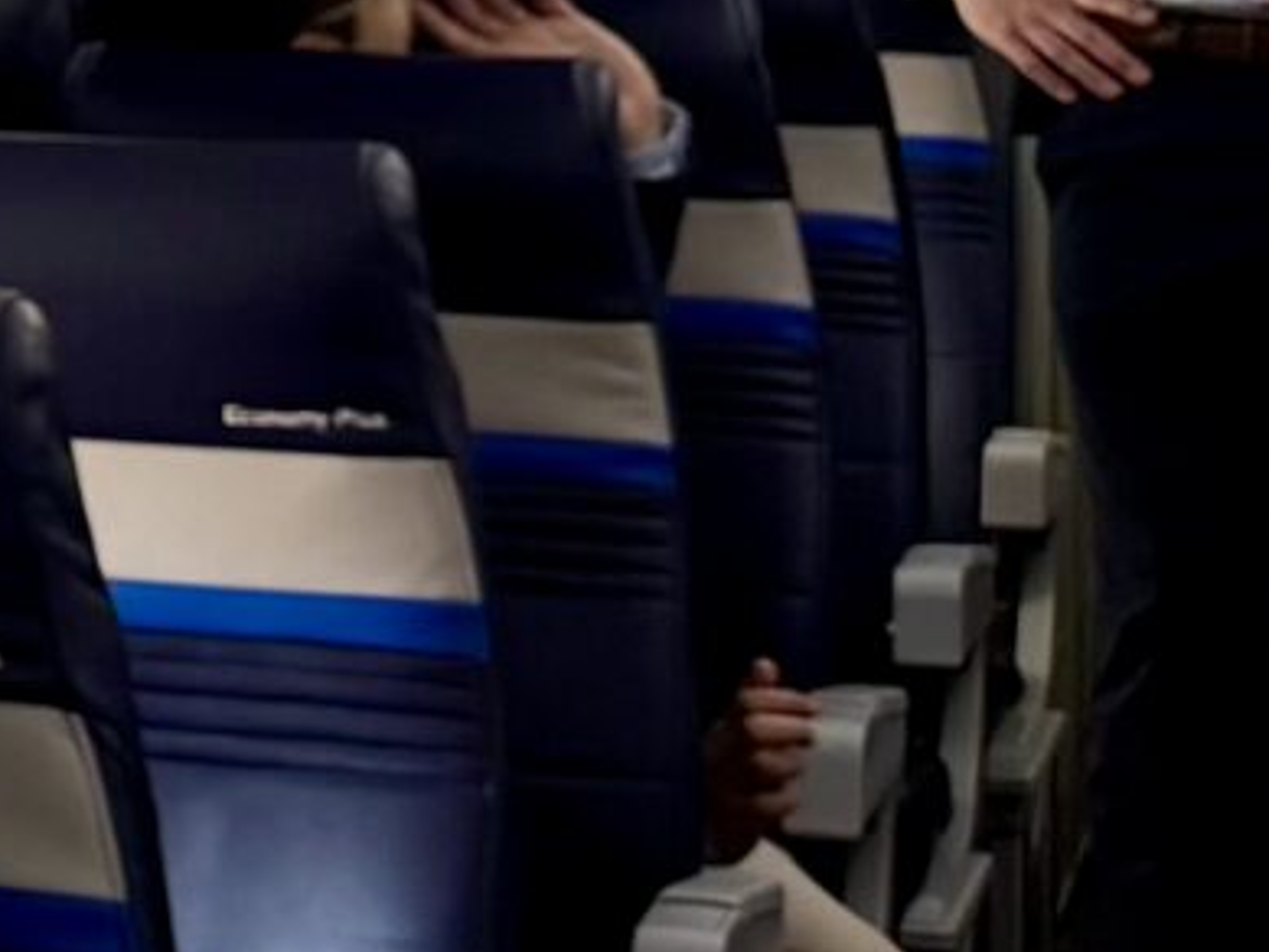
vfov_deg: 9.2
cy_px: -313
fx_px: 5794
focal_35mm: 158
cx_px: -2545
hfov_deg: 9.6
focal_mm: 6.76
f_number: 1.78
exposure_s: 1/60
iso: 160
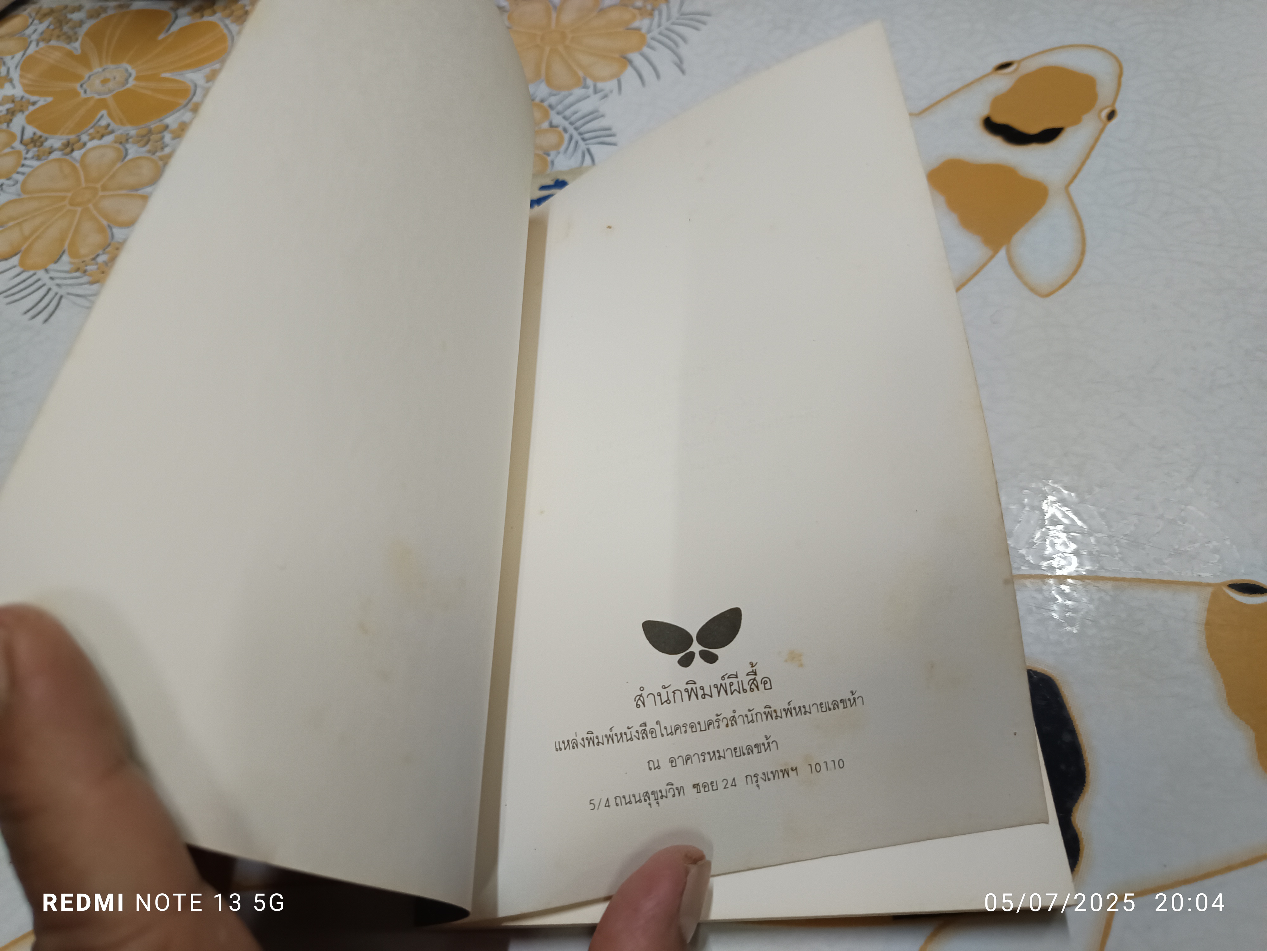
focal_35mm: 24
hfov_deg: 71.6
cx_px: 634
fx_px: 878
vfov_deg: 56.8
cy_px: 476
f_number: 1.7
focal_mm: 5.31
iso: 1104
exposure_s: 1/50
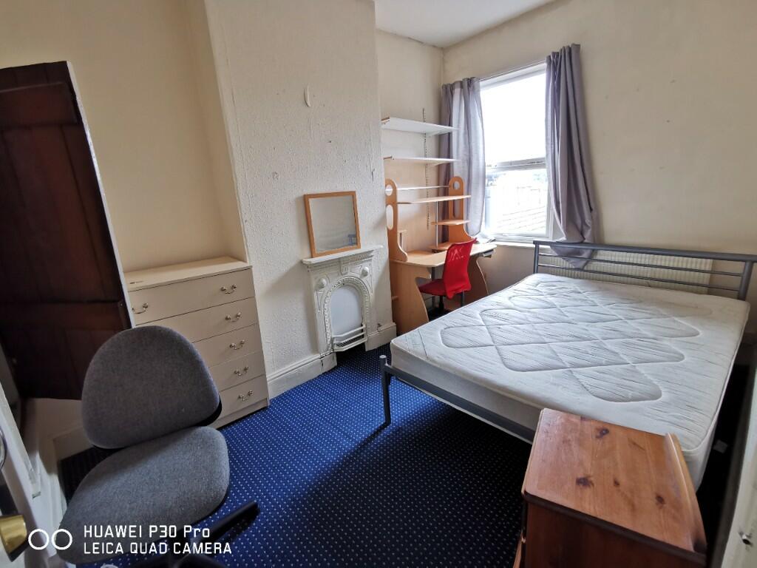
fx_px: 350
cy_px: 284
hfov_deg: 94.5
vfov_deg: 78.1
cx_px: 378
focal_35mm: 16
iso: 320
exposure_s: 1/50
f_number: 2.2
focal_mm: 2.35
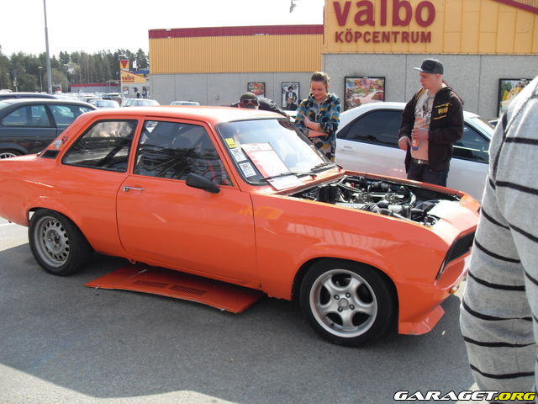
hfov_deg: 54.0
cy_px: 202
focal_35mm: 34
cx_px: 269
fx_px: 528
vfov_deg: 41.8
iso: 80
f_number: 7
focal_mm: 6.3
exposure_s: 1/125
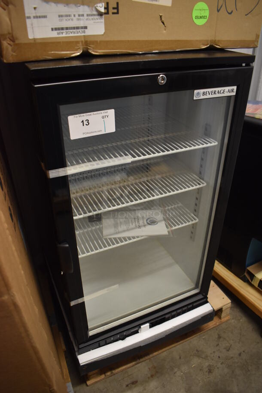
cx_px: 131
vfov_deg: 67.3
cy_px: 196
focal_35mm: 27
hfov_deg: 48.0
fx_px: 294
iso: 1400
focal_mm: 18
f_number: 3.5
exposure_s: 1/125
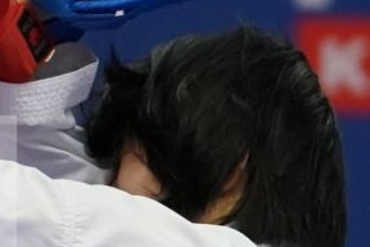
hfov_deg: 2.5
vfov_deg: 1.7
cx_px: -538
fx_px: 8479
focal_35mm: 825
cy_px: 233
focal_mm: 88
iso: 2500
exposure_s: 1/1000
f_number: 2.8
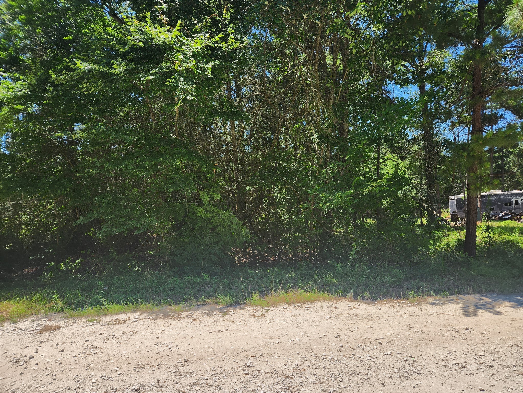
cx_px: 262
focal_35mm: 23
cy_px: 196
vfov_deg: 58.9
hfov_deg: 73.9
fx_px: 347
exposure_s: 1/717
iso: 20
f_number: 1.8
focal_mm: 5.4
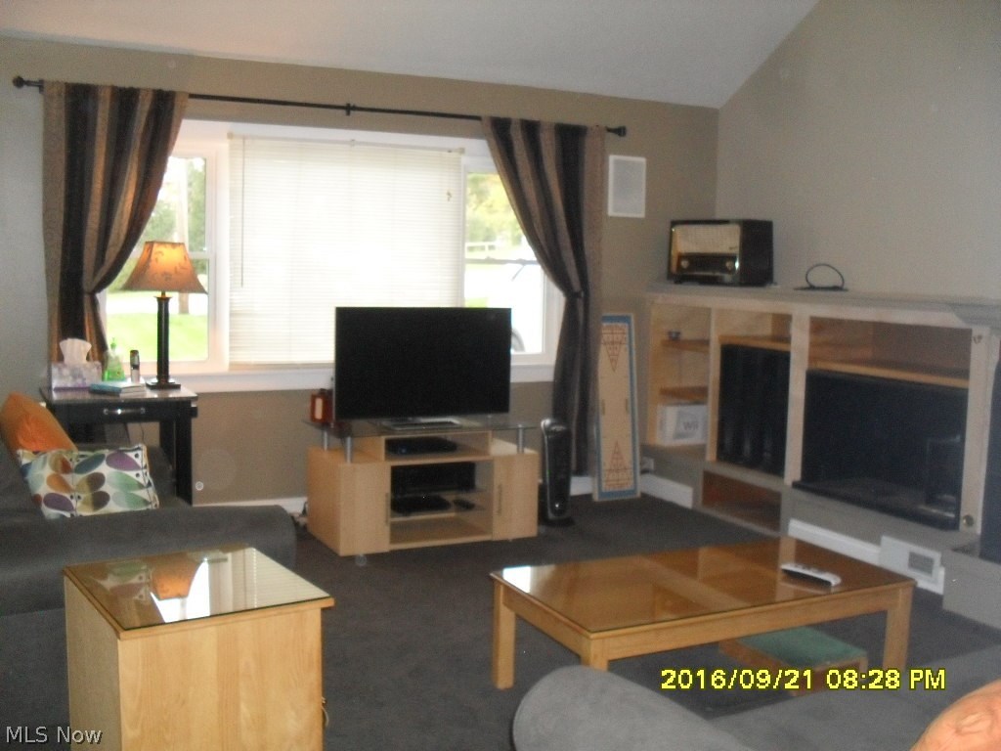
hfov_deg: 52.6
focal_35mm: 35
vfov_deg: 40.7
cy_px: 376
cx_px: 500
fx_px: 1012
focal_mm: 6.3
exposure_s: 1/45
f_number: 3.2
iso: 320
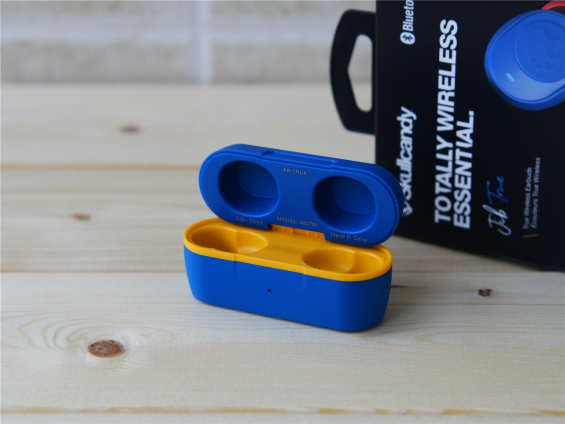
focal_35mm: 86
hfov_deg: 22.8
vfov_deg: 17.2
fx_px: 1404
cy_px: 212
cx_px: 282
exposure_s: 1/125
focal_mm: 43
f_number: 3.5
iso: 200
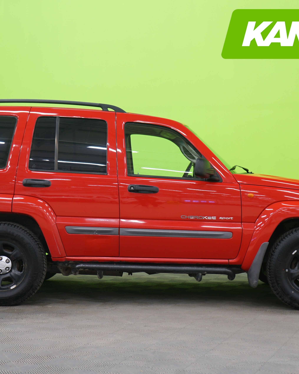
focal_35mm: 64
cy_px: 184
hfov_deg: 23.8
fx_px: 708
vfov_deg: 29.6
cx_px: 148
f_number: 4.5
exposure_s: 1/6
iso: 400
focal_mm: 44
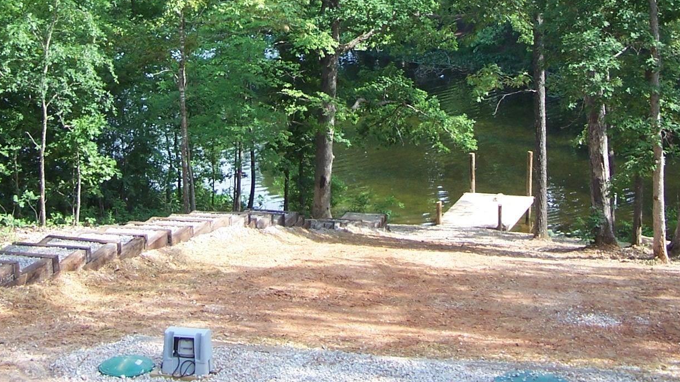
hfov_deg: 30.6
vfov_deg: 16.9
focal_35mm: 69
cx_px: 312
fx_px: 1244
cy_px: -41
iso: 80
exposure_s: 1/250
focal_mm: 6.3
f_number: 2.8
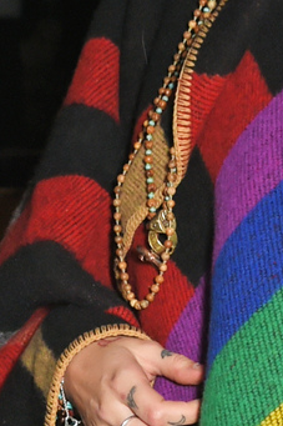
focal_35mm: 79
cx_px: 279
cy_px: -40
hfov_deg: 16.9
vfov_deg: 24.1
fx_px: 932
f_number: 9
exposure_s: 1/30
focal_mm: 28
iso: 1000
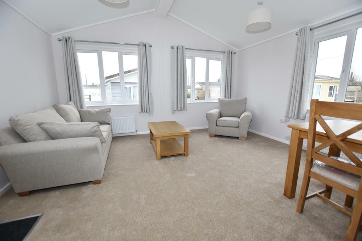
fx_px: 151
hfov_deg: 100.4
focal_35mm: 15
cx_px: 181
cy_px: 120
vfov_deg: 77.3
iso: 400
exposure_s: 1/250
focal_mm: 10
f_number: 4
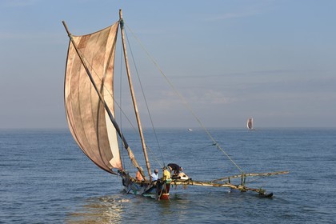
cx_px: 168
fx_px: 1083
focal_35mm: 116
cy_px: 112
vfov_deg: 11.8
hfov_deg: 17.6
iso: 200
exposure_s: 1/400
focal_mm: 116
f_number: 10
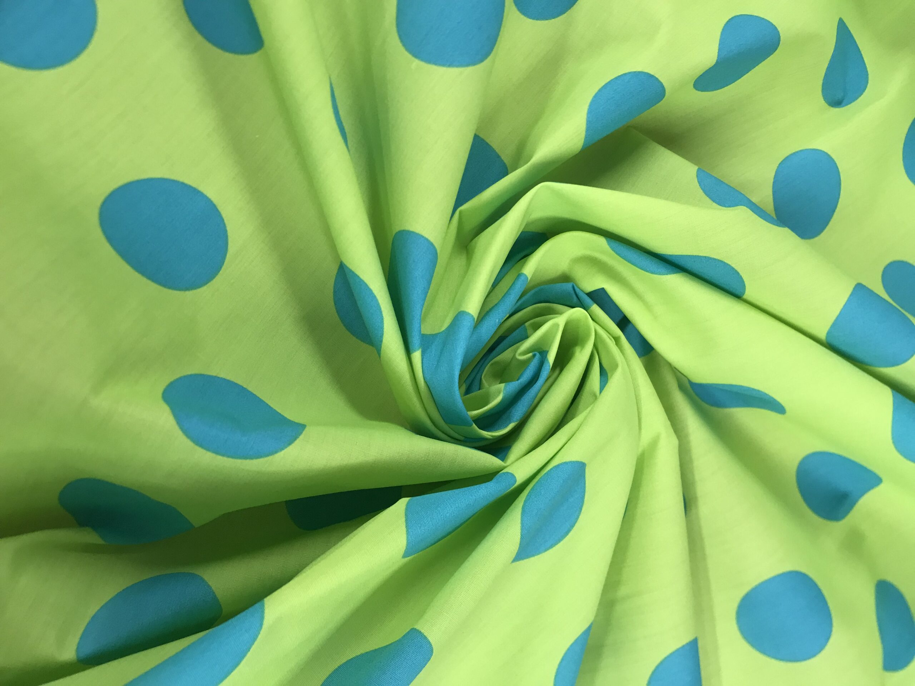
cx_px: 458
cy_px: 343
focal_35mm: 28
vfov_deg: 49.7
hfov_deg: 63.4
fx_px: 740
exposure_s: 1/33
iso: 25
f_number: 1.8
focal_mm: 3.99
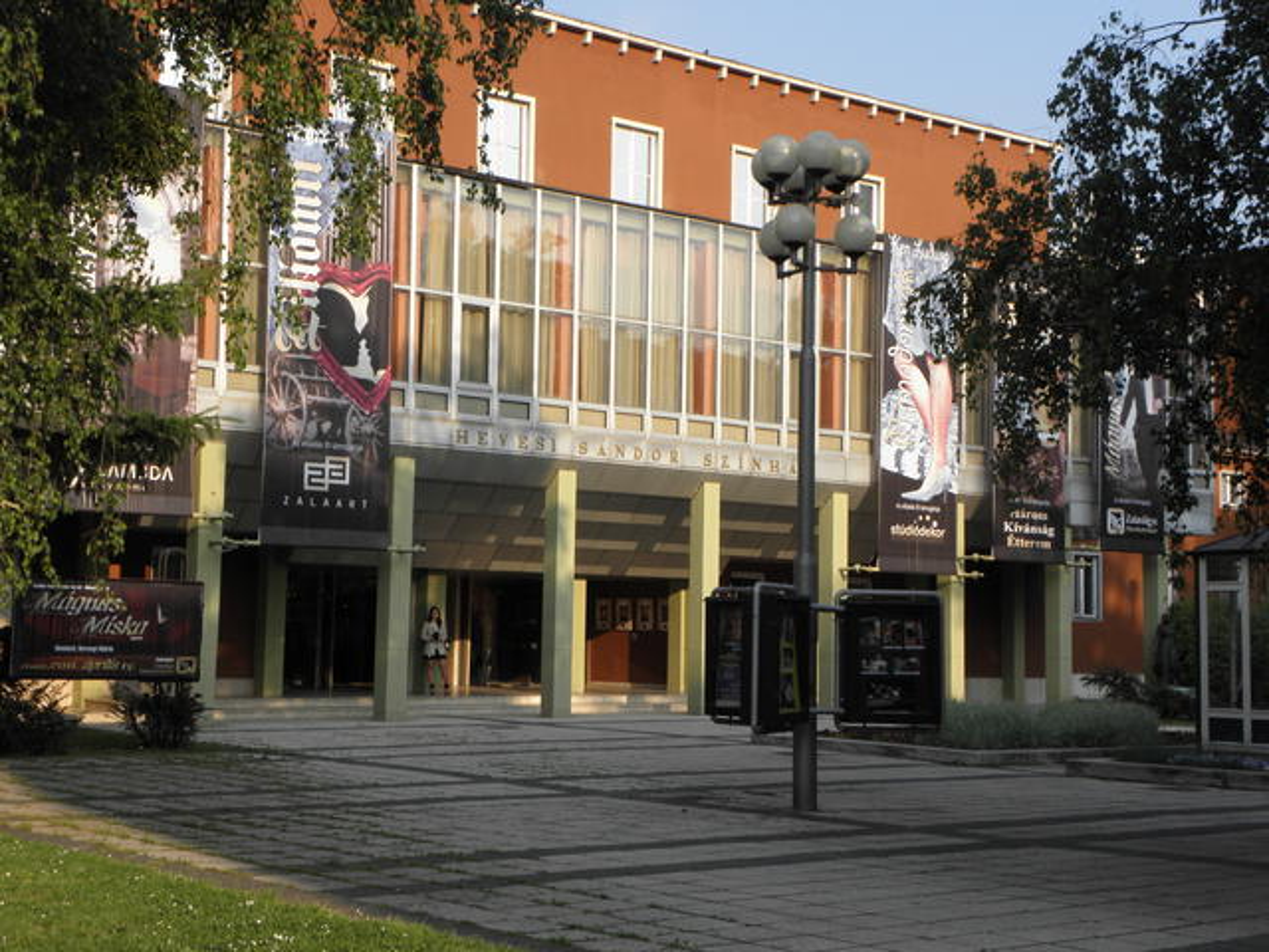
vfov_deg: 26.6
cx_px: 634
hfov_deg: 34.9
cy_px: 476
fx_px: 2016
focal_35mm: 55
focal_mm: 9.93
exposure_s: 1/125
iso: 64
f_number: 5.6
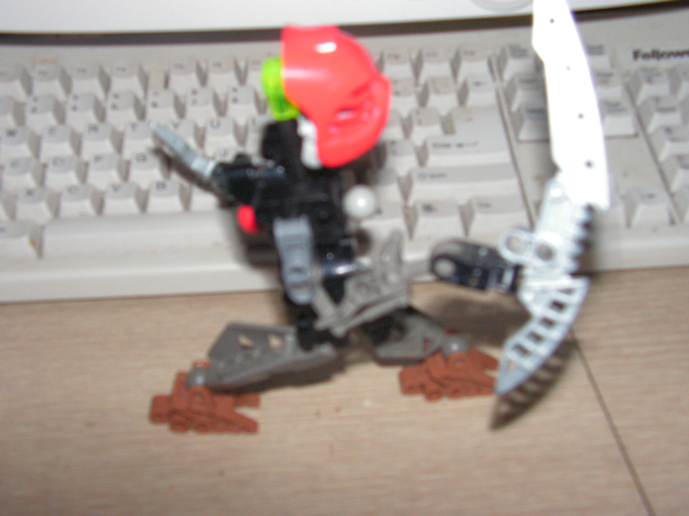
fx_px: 876
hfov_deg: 42.9
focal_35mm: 44
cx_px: 344
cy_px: 258
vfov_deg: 32.9
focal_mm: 7.4
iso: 200
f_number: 3.2
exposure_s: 1/40
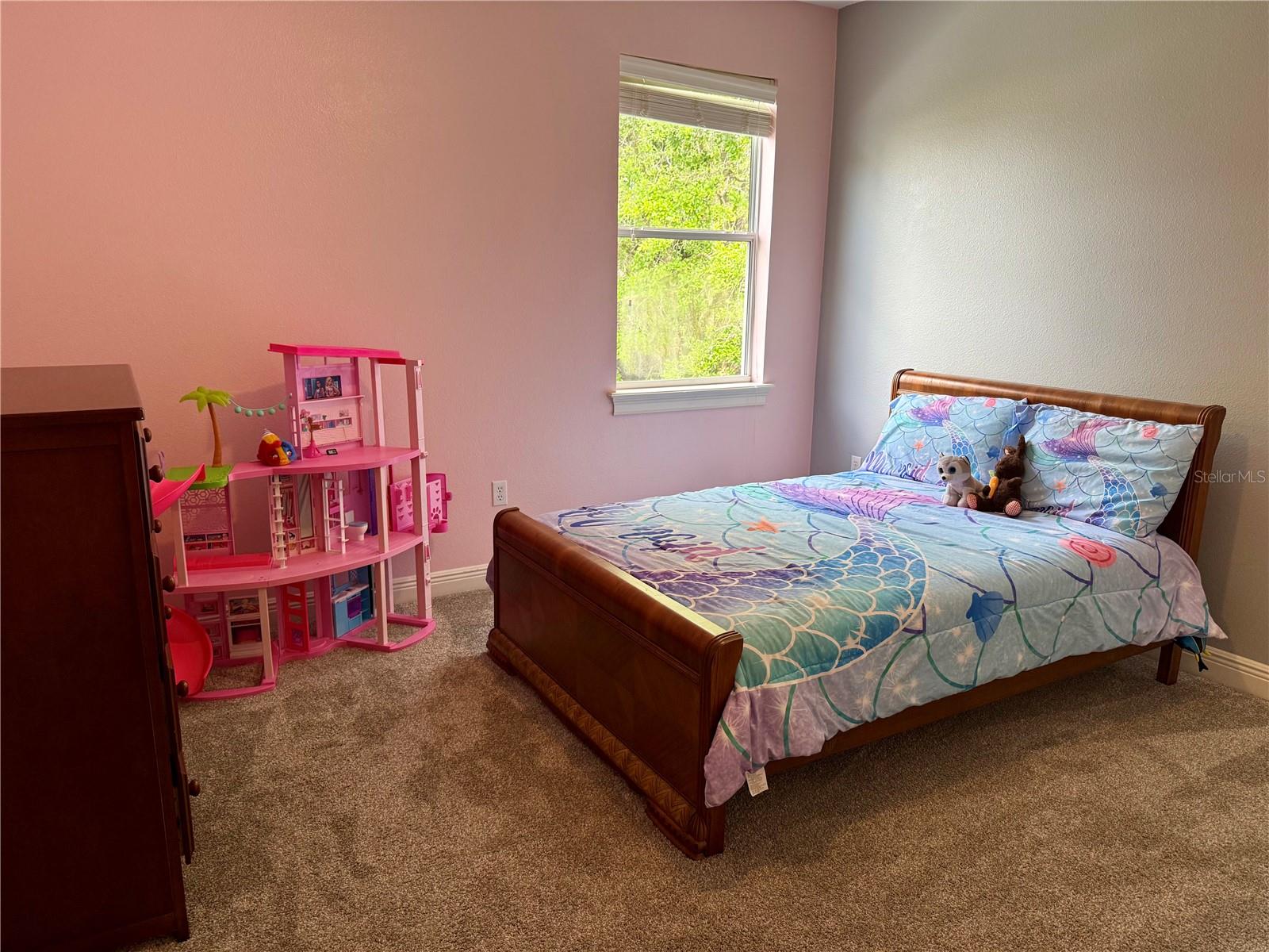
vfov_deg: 56.8
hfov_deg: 71.6
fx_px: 880
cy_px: 476
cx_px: 634
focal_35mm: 24
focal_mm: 6.76
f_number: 1.78
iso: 160
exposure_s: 1/120
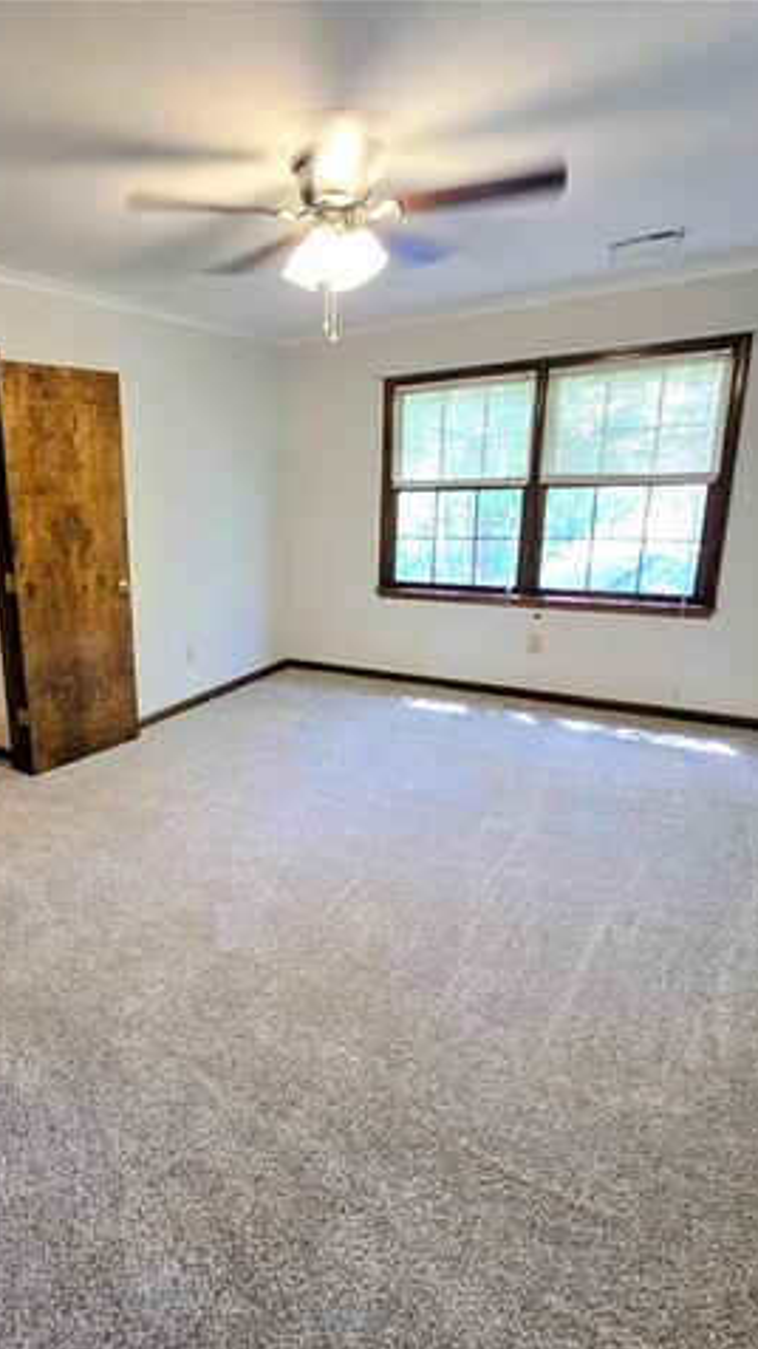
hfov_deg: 55.4
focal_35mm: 19
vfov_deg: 89.6
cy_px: 676
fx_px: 680
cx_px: 187
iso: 200
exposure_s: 1/60
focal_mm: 2.2
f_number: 2.2
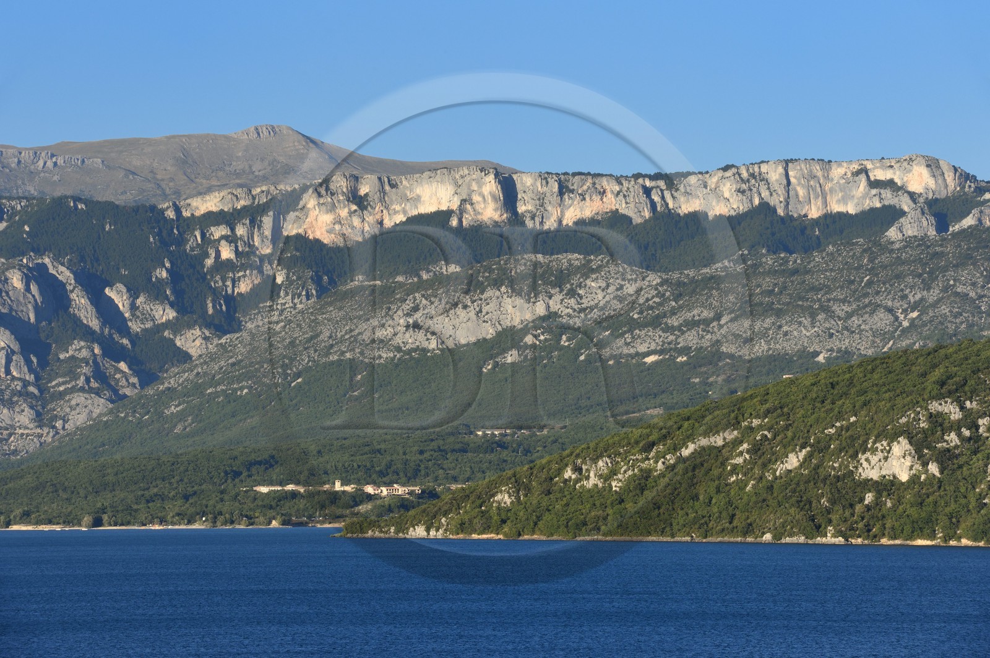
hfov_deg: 10.3
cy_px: 329
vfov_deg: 6.9
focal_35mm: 200
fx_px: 5495
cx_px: 495
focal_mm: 200
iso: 400
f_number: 16
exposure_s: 1/250
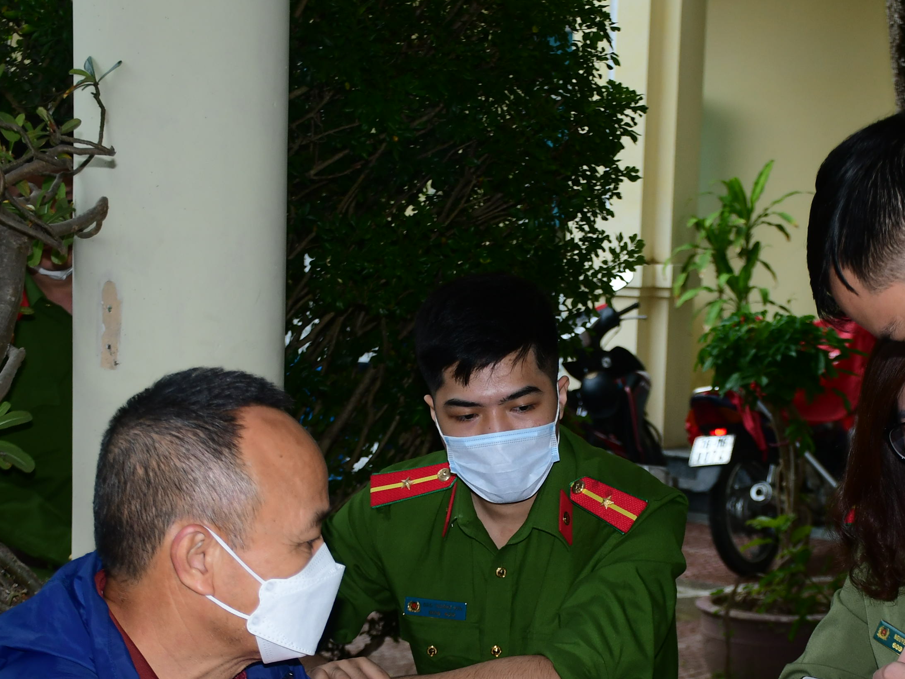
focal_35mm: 88
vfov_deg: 16.6
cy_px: 571
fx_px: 2301
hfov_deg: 22.2
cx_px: 586
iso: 500
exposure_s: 1/200
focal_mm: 32
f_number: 4
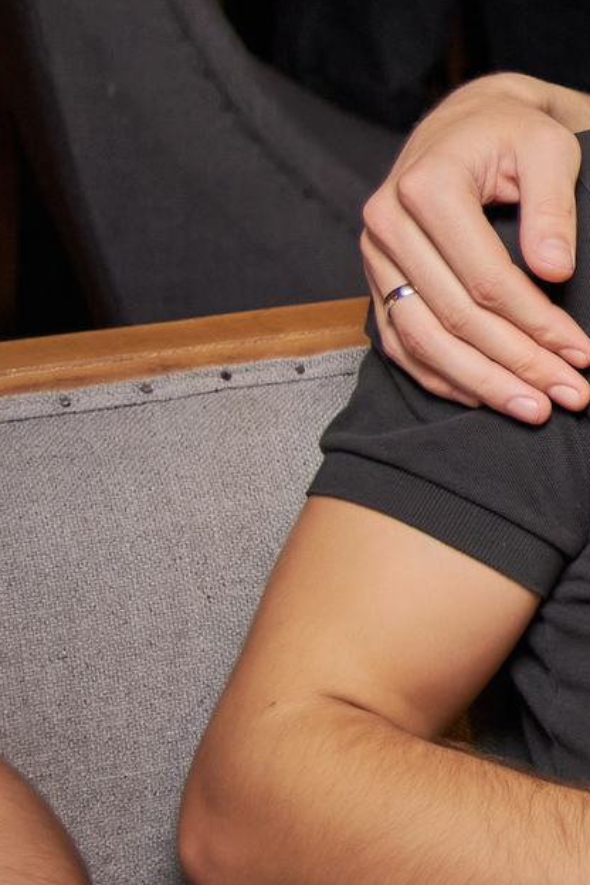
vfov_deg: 16.3
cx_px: 1140
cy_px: 148
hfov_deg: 10.2
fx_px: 3061
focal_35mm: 125
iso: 800
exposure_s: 1/125
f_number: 2.8
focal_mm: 27
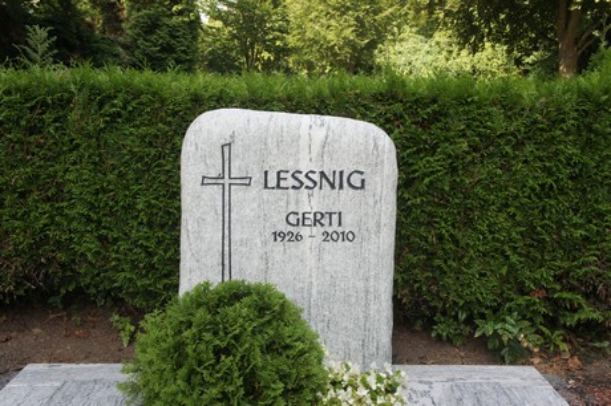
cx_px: 306
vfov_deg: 36.8
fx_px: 611
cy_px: 203
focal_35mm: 36
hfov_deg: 53.2
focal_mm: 24
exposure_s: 1/250
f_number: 6.3
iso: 400
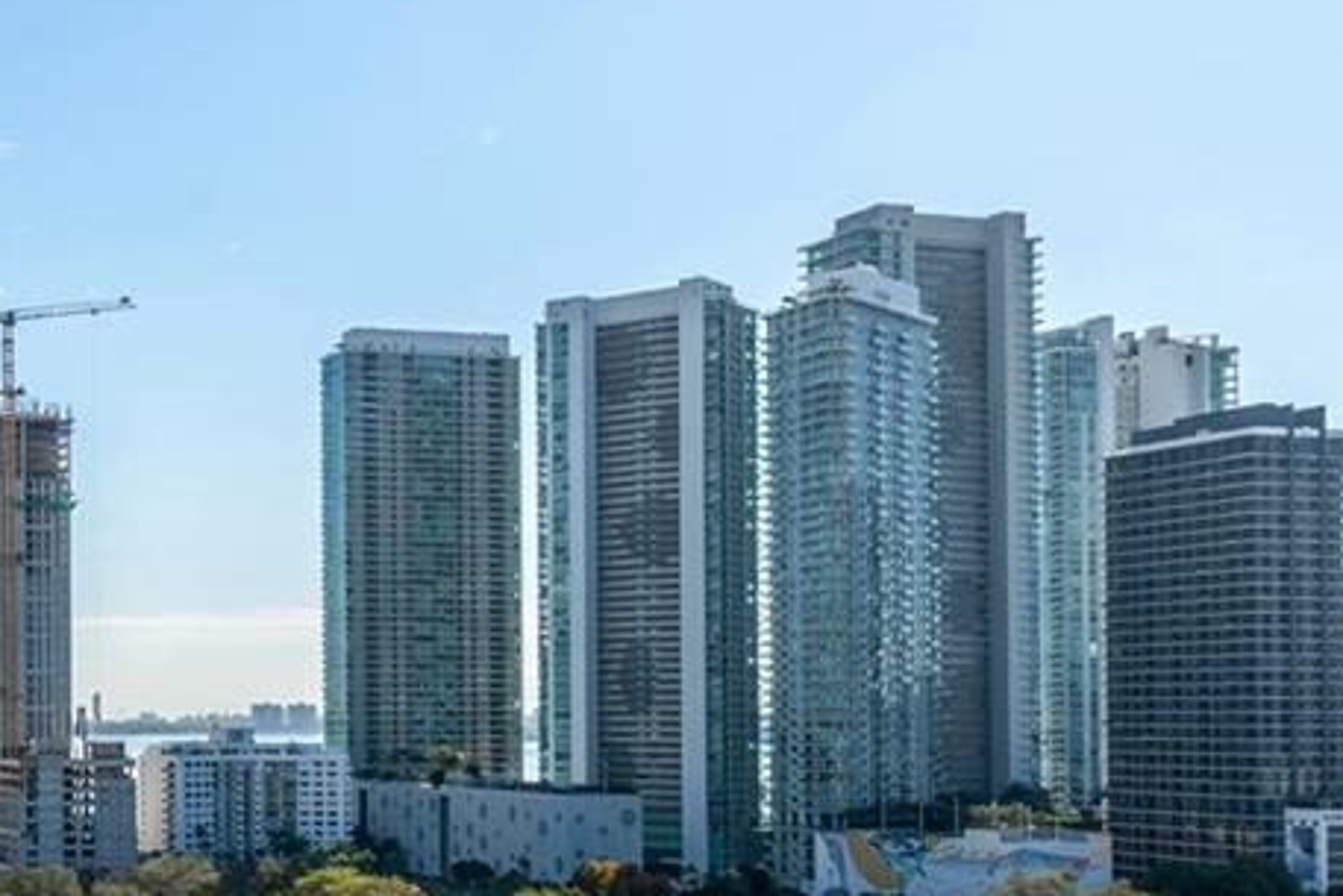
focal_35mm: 52
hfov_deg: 35.4
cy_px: 676
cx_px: 68
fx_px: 1933
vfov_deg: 25.8
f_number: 11
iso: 80
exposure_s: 1/160
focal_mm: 14.8
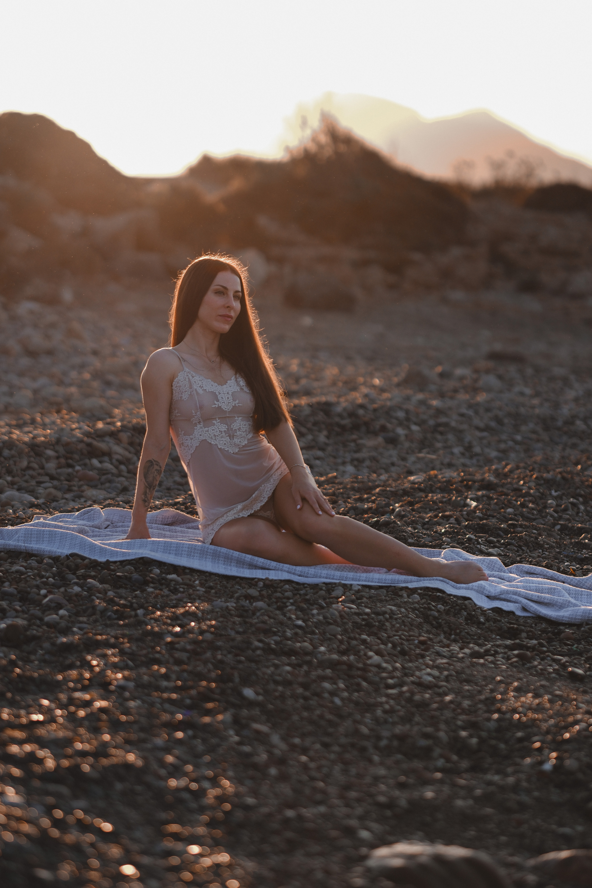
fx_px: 3330
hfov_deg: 10.2
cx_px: 296
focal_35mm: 135
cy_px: 444
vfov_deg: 15.2
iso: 125
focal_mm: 90
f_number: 2
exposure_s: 1/1250
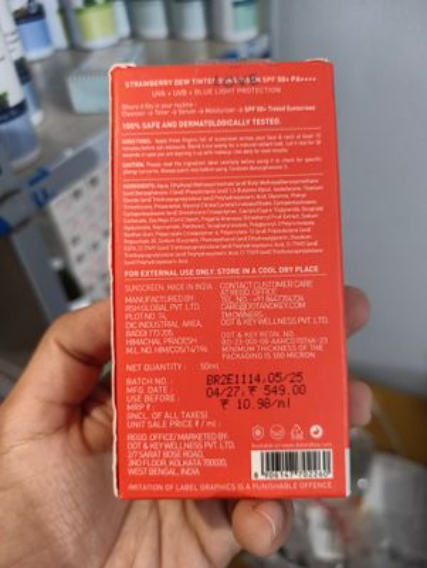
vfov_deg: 71.5
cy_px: 284
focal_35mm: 24
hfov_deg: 56.9
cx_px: 214
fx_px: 394
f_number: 1.87
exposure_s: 1/50
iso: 1360
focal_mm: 5.56
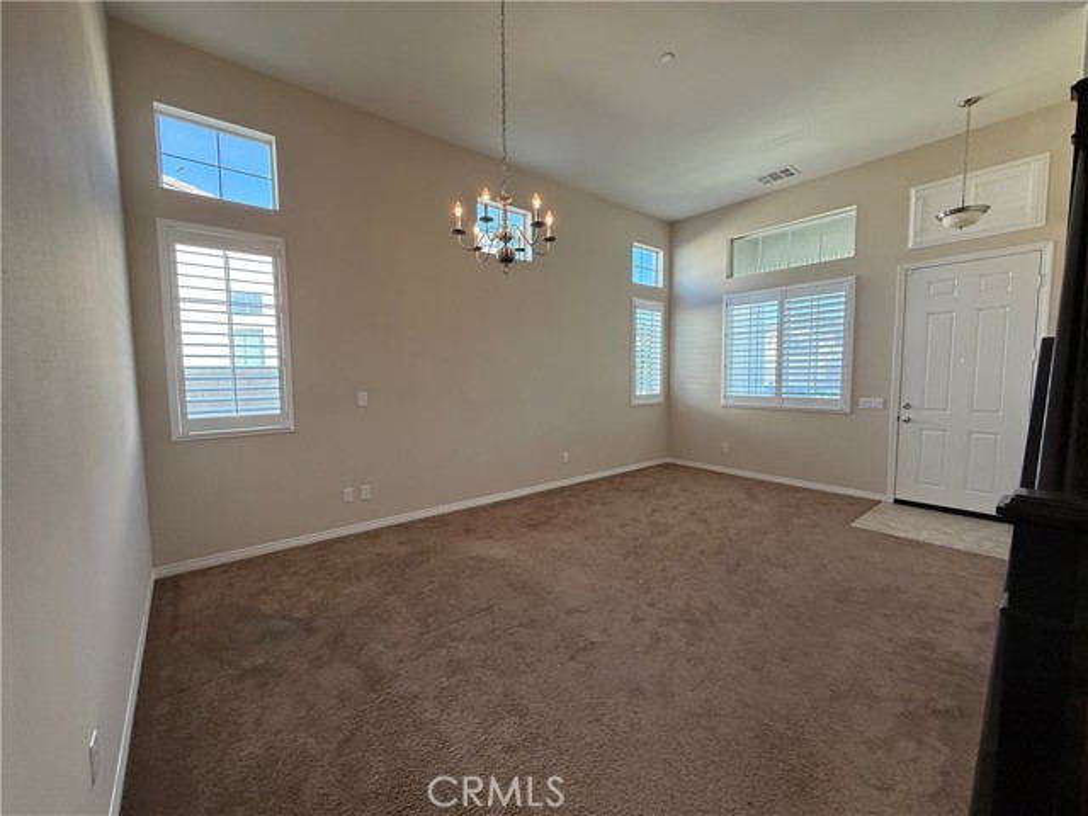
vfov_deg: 85.7
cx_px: 544
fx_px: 440
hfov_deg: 102.1
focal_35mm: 14
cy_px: 408
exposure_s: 1/120
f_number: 2.2
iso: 160
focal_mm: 2.22
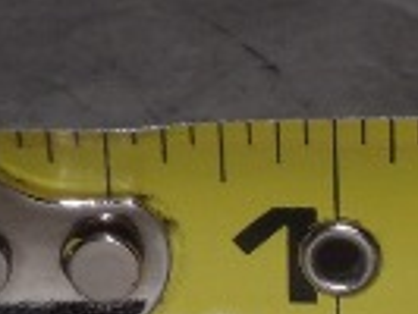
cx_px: 544
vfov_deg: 3.2
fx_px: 5693
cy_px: 396
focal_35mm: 471
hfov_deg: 4.2
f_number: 16.4
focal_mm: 25
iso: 100
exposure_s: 1/60
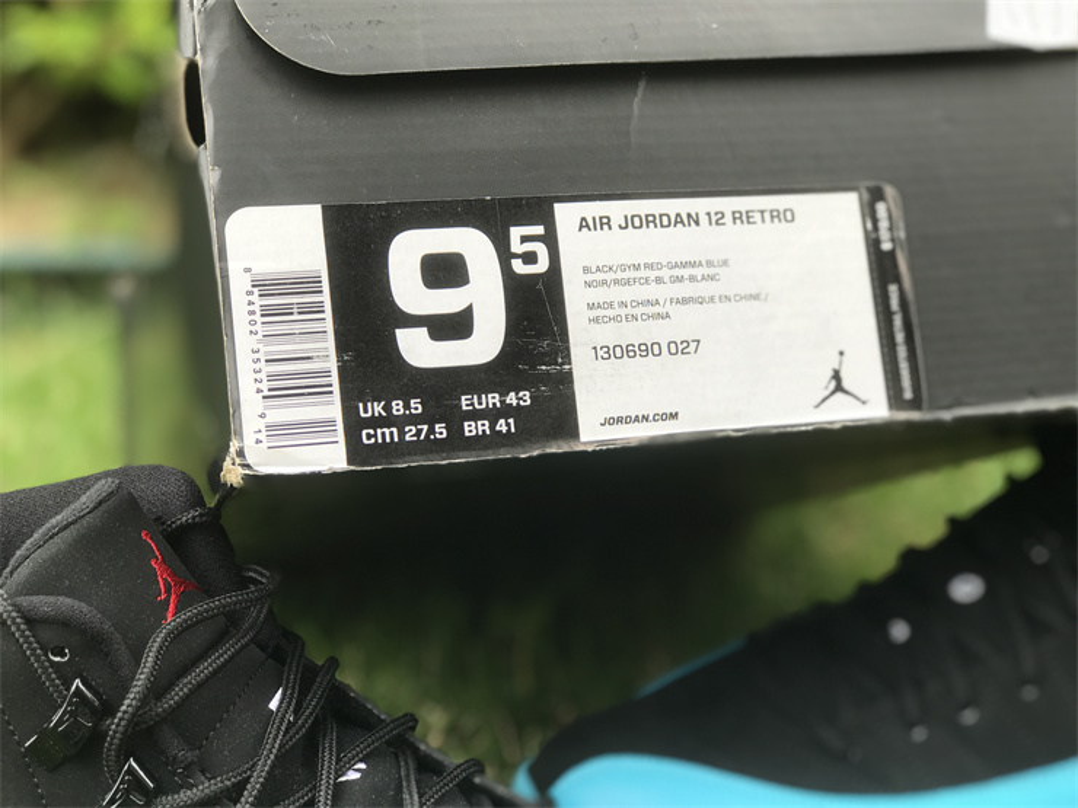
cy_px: 404
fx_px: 1775
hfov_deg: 33.8
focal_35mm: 57
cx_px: 539
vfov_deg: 25.7
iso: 20
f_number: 2.8
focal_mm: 6.6
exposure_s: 1/135
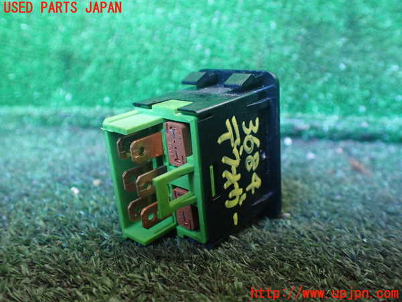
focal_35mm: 30
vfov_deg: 46.8
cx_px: 201
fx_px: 348
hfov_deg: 60.0
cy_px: 151
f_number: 2.3
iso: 1000
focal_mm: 5.4
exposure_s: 1/30
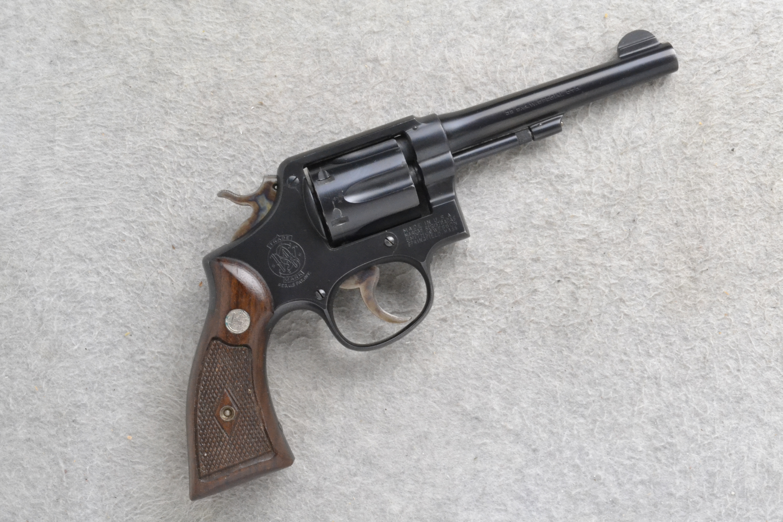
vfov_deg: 20.2
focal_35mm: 68
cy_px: 261
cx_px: 392
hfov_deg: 29.9
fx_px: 1468
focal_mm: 45
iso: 3200
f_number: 20
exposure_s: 1/60
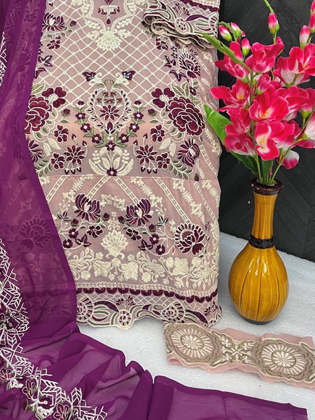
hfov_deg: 38.4
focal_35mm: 37
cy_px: 134
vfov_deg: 49.1
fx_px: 449
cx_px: 119
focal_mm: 5.1
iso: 80
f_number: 1.6
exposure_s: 1/50
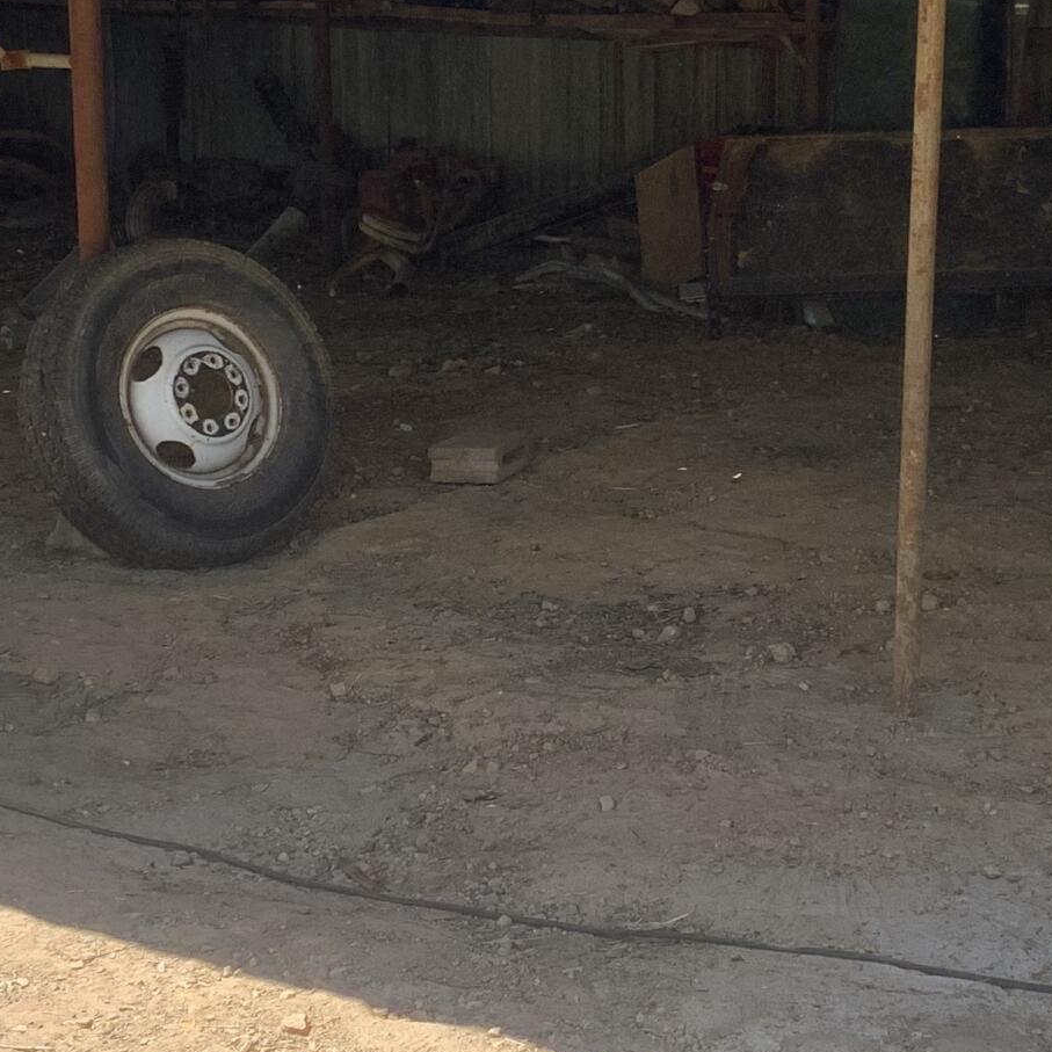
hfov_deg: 22.8
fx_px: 2613
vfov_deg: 22.6
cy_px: 314
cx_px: 580
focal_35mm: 76
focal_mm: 4.25
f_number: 1.8
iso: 25
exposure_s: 1/389
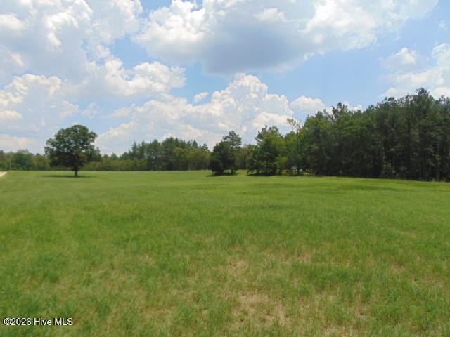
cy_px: 168
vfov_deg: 46.8
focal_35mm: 30
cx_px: 225
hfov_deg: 60.0
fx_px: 390
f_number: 8
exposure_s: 1/320
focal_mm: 5.4
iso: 80
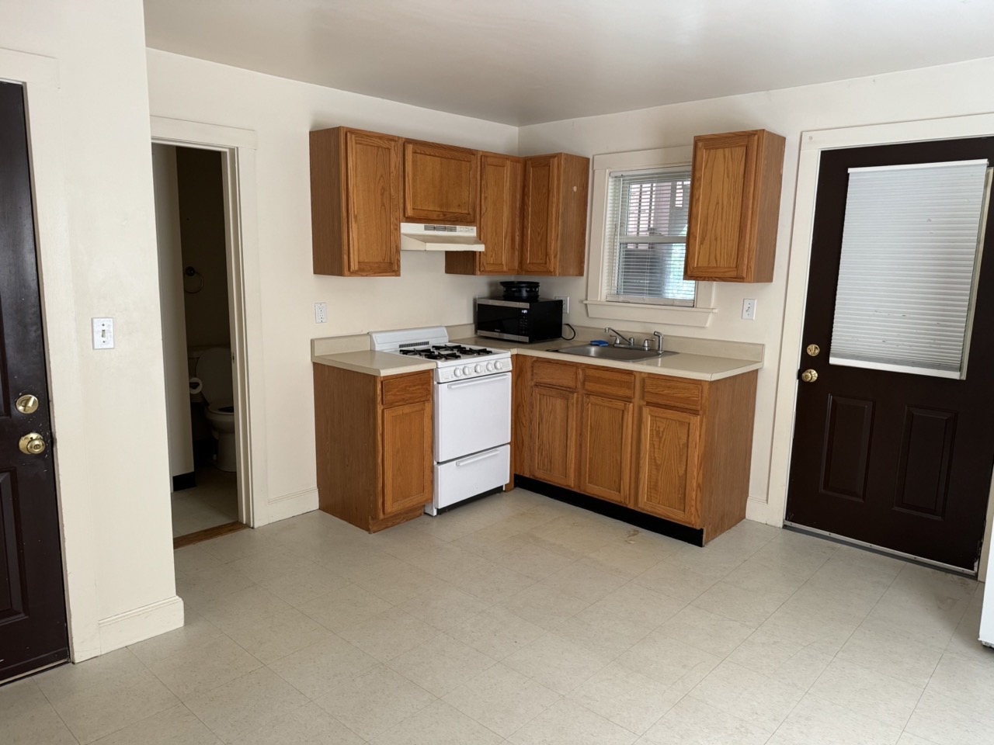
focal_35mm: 24
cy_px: 372
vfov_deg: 56.8
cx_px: 497
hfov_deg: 71.6
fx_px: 689
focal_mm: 6.76
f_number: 1.78
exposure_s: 1/105
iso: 200
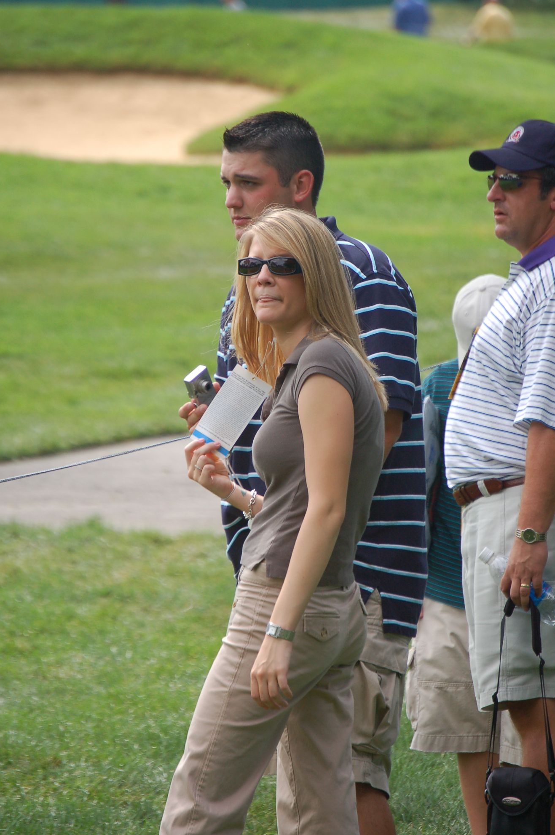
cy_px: 424
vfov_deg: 6.7
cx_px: 280
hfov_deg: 4.4
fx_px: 7185
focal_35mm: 310
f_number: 5.6
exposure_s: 1/500
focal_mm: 200
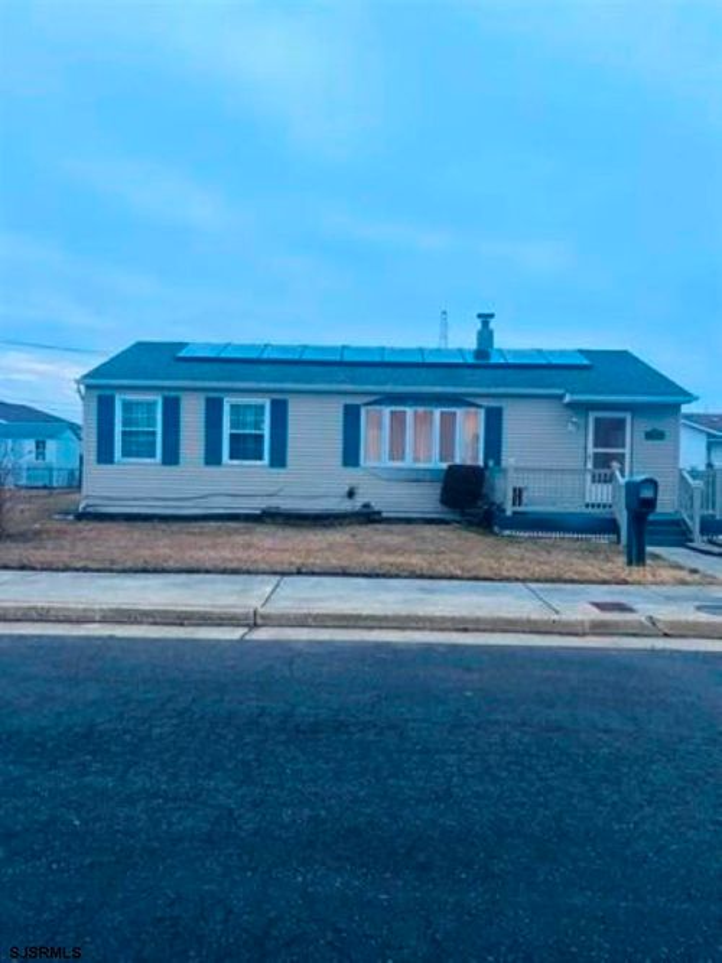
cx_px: 361
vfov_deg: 67.3
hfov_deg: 53.0
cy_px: 482
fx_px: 723
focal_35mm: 26
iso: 400
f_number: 1.6
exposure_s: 1/60
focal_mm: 5.96
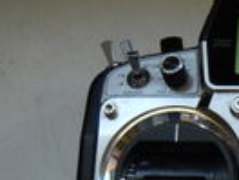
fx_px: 856
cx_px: 306
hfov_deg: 15.2
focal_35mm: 124
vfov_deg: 11.8
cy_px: 176
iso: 400
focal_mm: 6.72
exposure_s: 1/47
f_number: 3.1
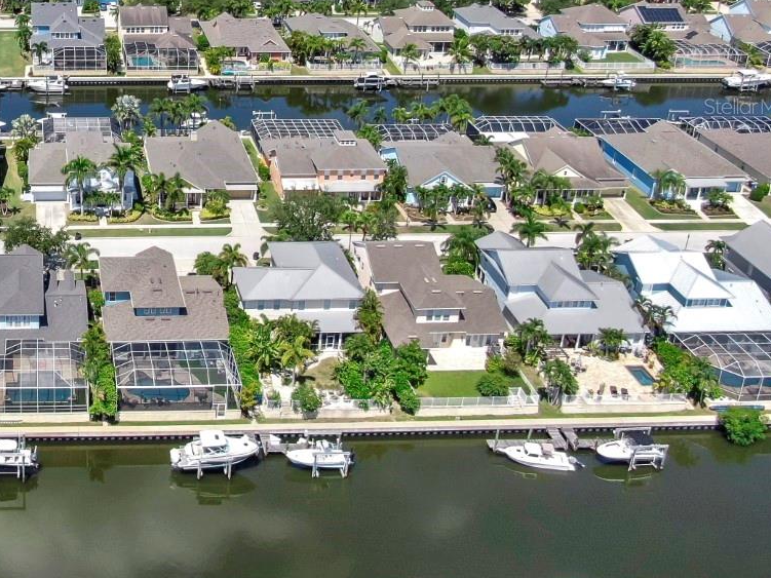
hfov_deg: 38.1
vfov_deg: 30.6
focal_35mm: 46
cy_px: 106
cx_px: 62
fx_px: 1024
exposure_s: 1/1250
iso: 100
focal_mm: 4.39
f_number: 2.8
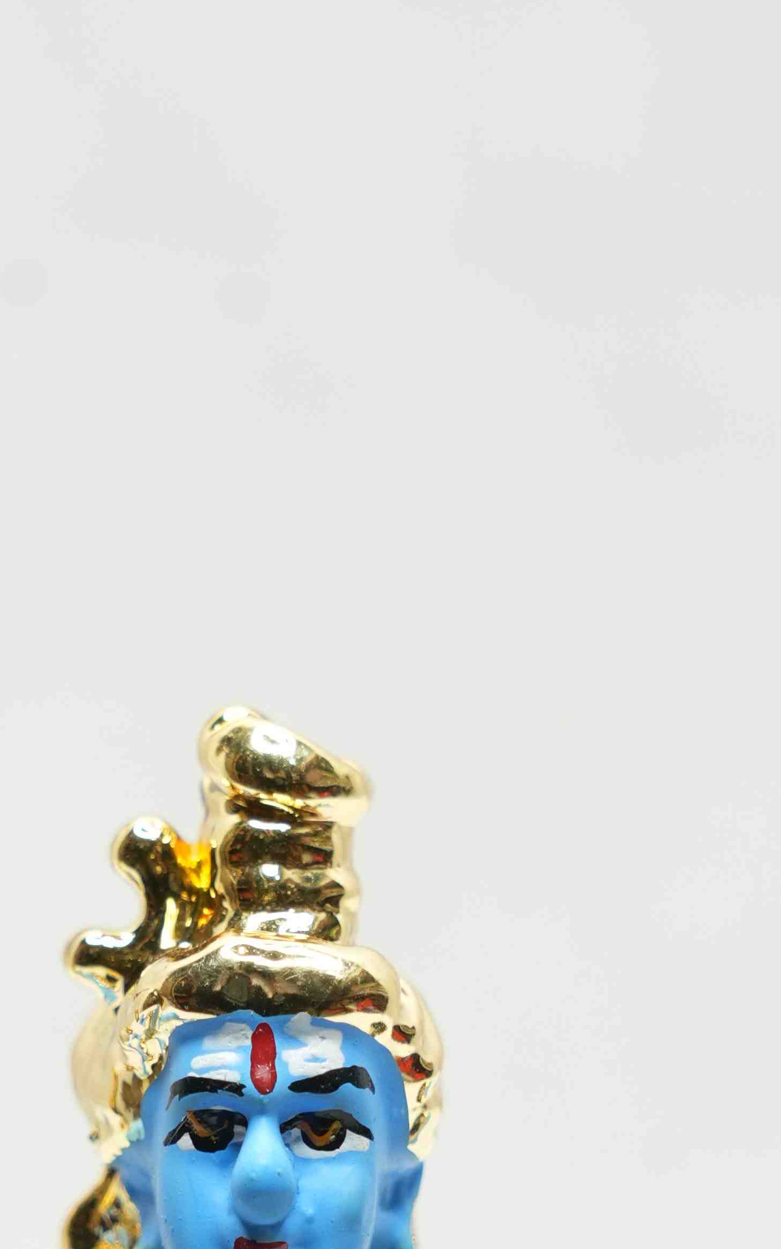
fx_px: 10932
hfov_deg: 4.1
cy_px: 1179
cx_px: 219
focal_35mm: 321
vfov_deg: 6.5
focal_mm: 105
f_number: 7.1
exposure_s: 1/50
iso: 500
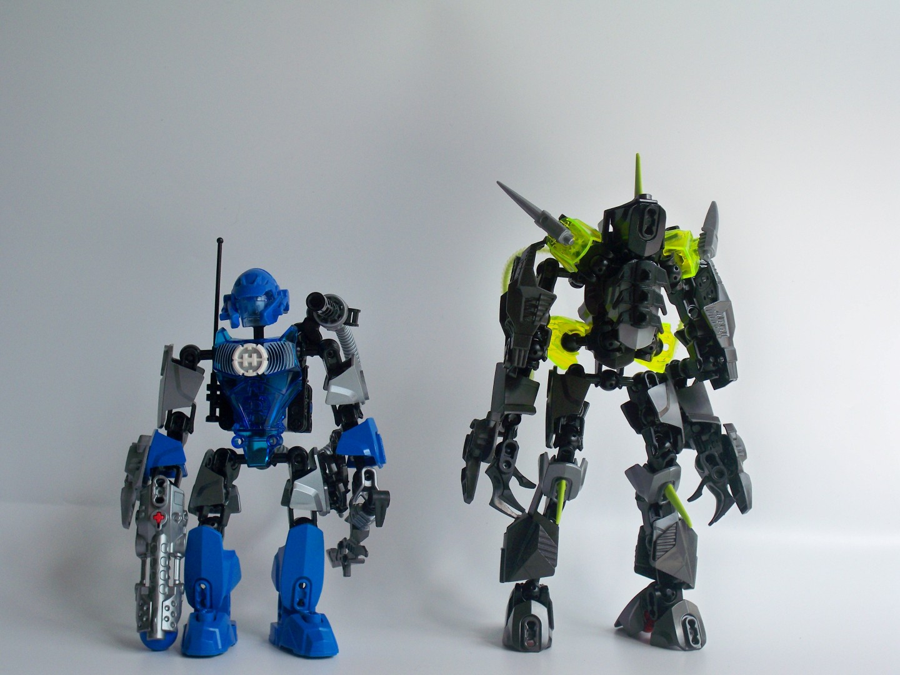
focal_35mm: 44
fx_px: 1144
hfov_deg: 42.9
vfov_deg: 32.9
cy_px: 338
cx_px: 450
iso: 100
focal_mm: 7.8
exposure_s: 1/250
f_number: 3.5
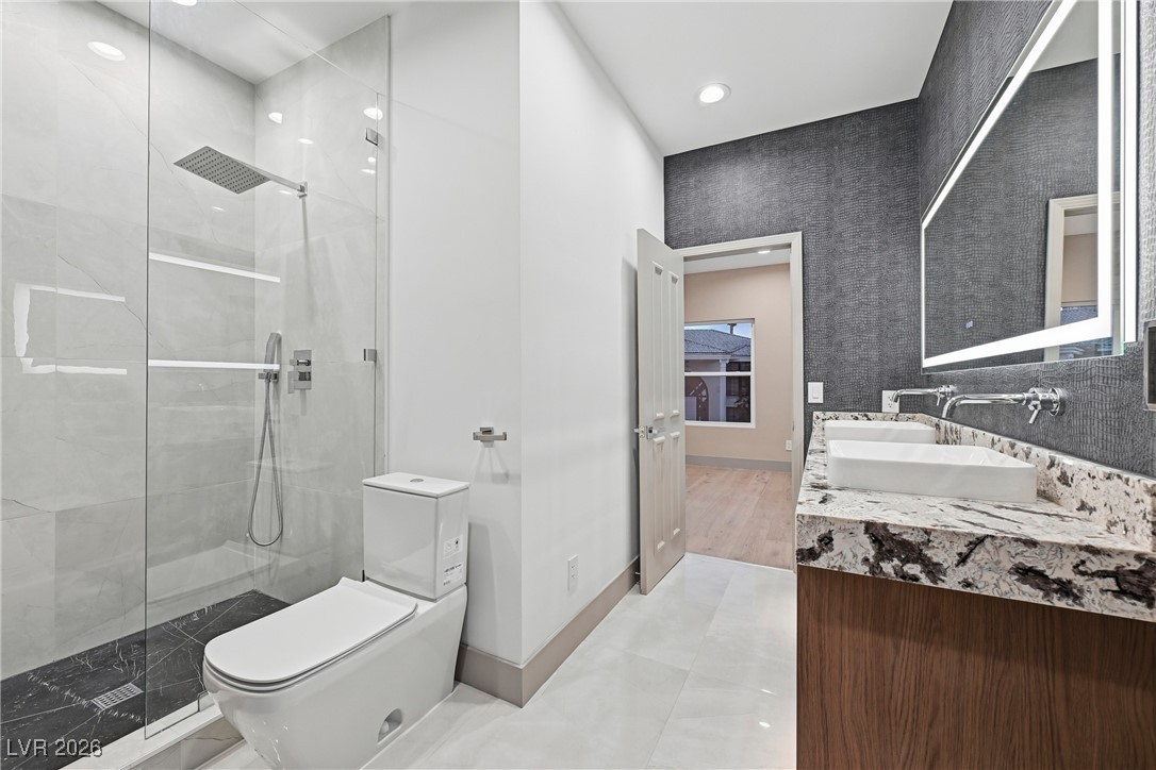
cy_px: 385
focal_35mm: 14
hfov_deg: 104.3
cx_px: 578
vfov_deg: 81.2
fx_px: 450
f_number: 9
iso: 1000
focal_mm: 14
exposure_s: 1/500
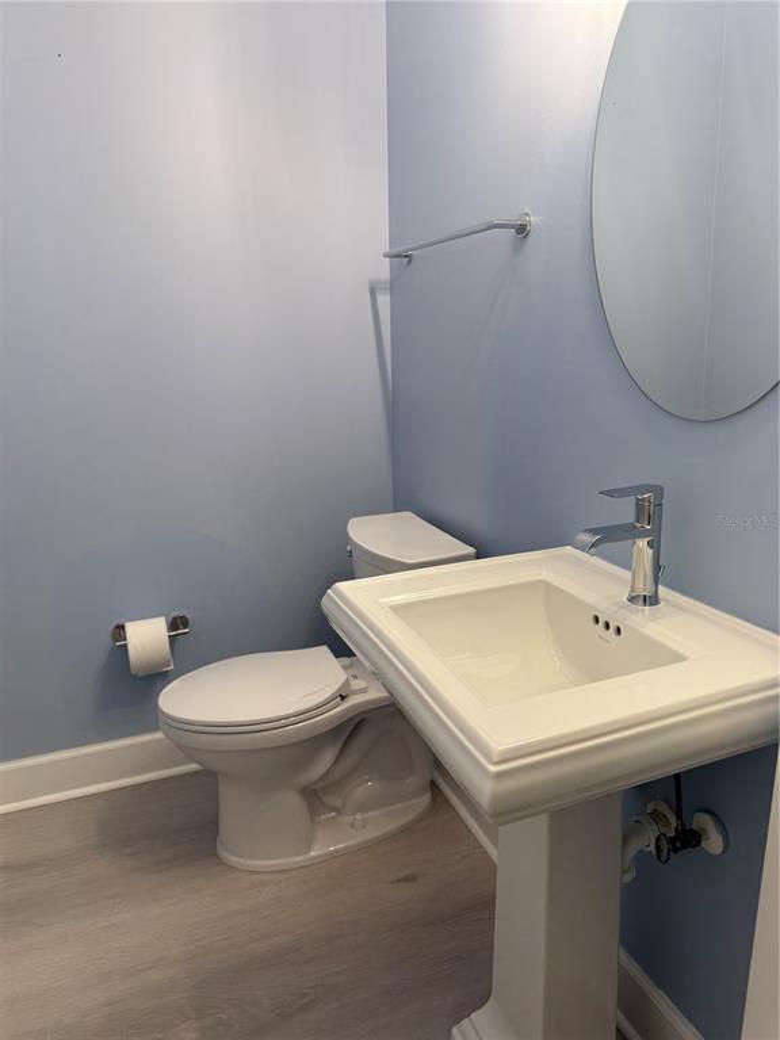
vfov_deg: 71.6
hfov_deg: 56.8
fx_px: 721
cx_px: 390
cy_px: 520
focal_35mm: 24
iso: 125
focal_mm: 6.76
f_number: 1.78
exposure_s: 1/120
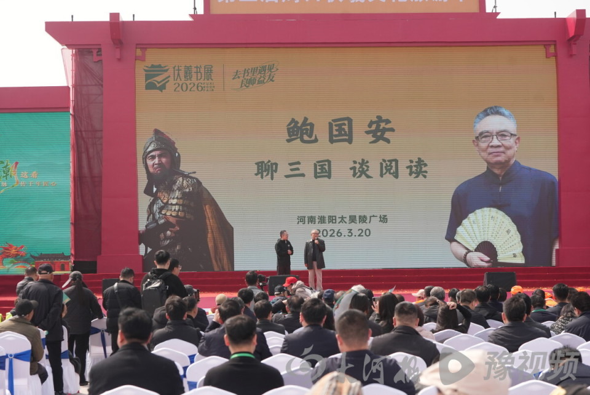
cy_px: 198
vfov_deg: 19.5
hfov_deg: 28.8
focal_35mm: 70
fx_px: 1148
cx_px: 295
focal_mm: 70
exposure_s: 1/1600
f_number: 5.6
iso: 400
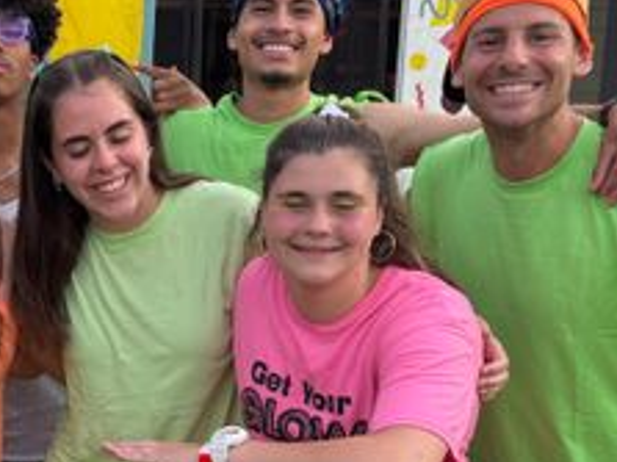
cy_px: 393
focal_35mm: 70
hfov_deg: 26.2
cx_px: -11
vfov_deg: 20.7
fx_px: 1247
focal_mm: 5.96
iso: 40
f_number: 1.6
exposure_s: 1/160
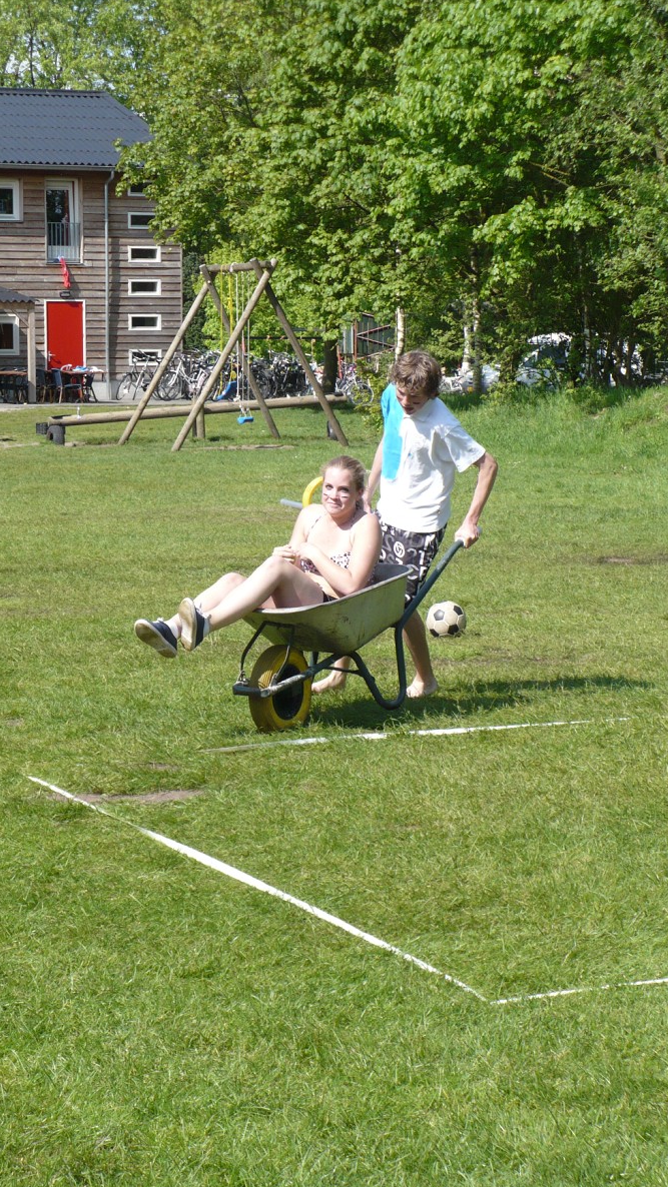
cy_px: 589
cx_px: 302
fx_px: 3055
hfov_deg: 12.5
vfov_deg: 22.0
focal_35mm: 97
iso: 100
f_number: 3.4
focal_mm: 14.5
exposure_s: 1/640
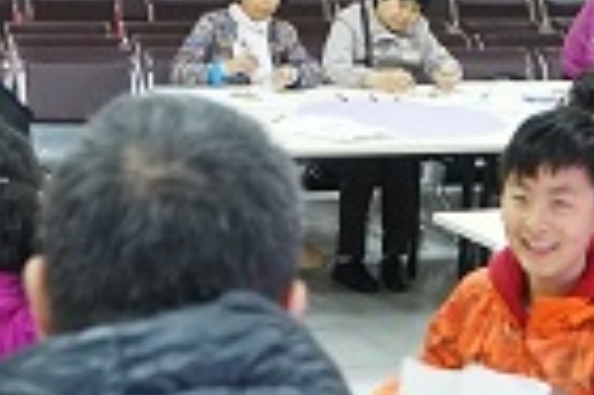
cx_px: 344
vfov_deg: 11.2
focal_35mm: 120
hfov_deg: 17.1
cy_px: -64
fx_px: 1978
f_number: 4
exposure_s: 1/60
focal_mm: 28
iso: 2500
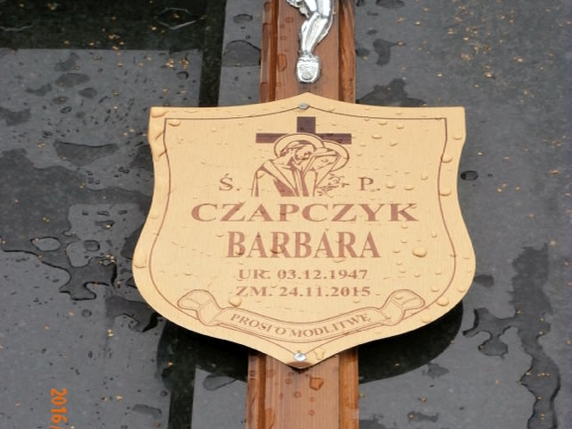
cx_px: 286
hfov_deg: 28.6
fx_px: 1124
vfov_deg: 21.6
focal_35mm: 68
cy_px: 214
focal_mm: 12.1
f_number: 4.7
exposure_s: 1/200
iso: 100
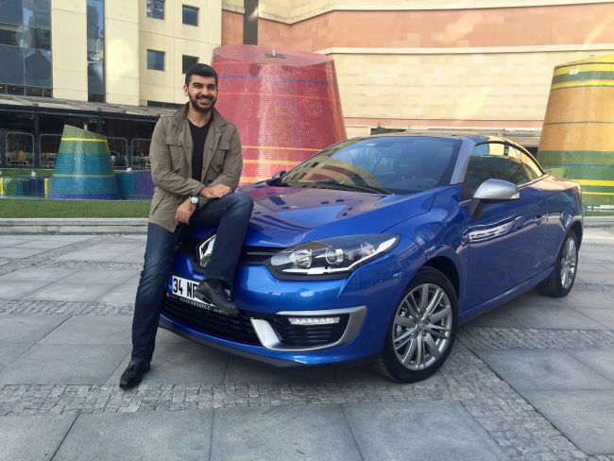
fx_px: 515
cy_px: 230
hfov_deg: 61.6
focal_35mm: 29
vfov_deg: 48.3
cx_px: 307
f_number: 2.2
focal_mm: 4.15
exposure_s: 1/534
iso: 32
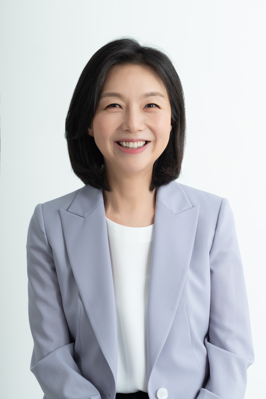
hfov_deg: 10.2
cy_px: 200
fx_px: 1496
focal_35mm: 135
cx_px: 133
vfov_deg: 15.2
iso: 200
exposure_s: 1/200
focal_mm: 90
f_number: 4
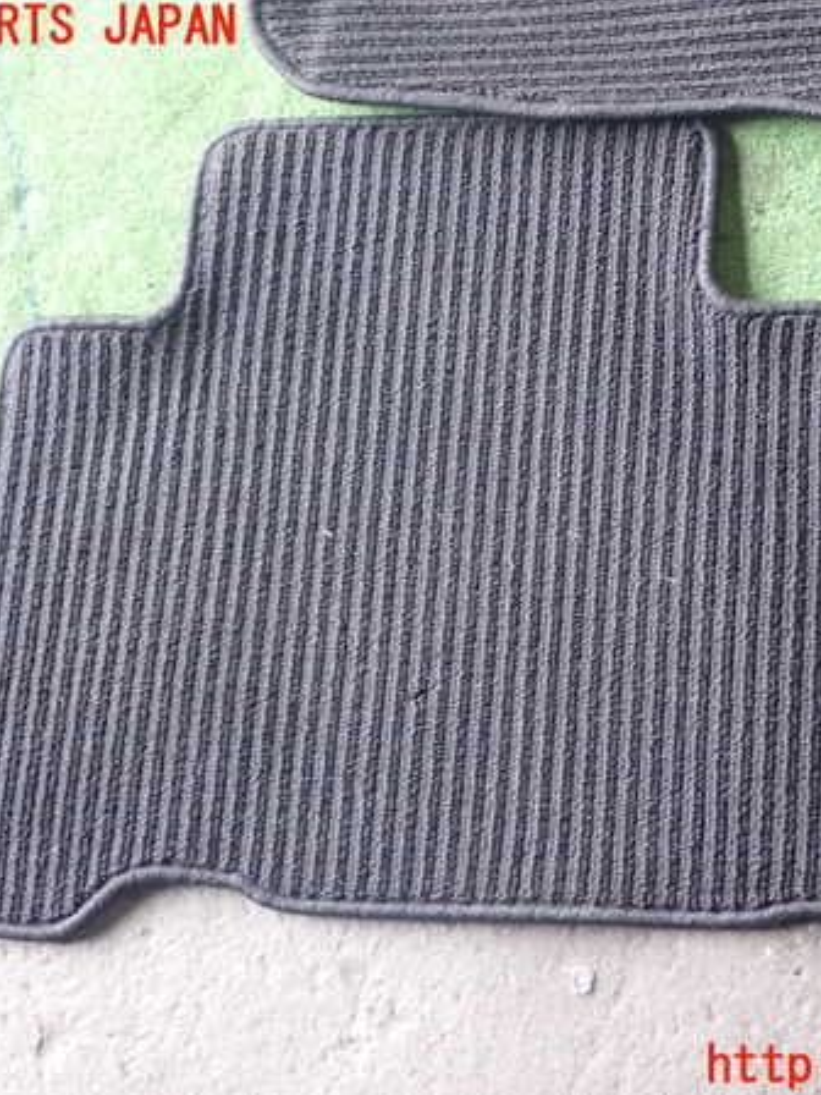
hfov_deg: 23.2
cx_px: 525
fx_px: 1992
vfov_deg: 30.7
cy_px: 548
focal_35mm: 63
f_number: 3.1
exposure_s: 1/30
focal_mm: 8.4
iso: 800
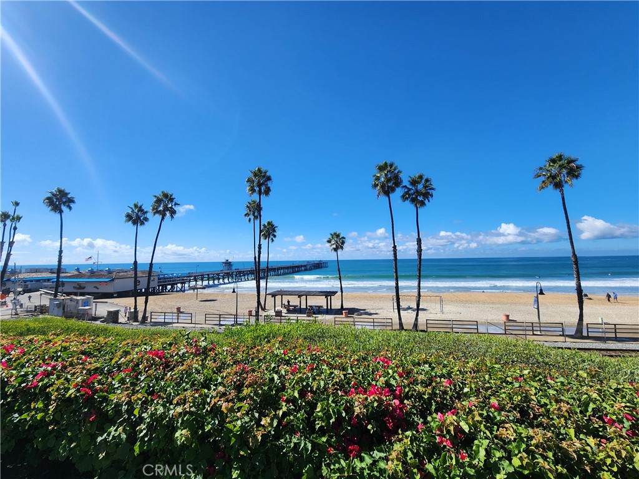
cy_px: 240
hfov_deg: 106.2
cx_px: 320
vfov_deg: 89.9
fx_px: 240
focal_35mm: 13
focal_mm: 2.2
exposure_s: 1/2049
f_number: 2.2
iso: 50
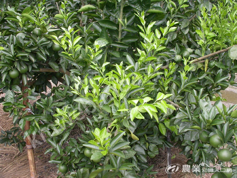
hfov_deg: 49.0
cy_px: 89
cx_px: 118
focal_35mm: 38
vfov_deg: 37.7
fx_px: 260
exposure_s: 1/152
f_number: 4.7
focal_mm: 7.85
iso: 100
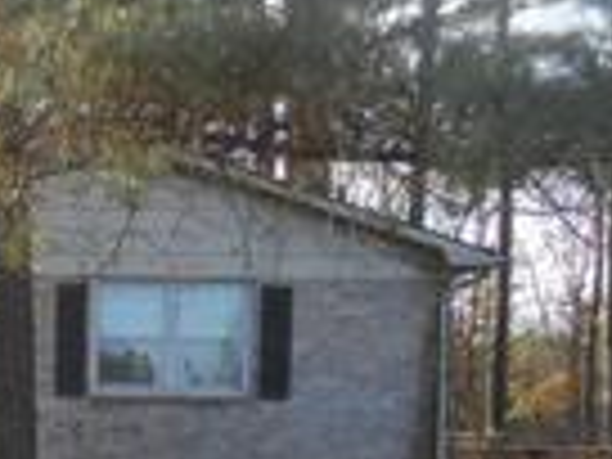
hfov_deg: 25.8
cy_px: 472
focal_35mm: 66
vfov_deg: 21.4
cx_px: -153
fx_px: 1167
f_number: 3.5
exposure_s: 1/160
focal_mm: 4.6
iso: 80
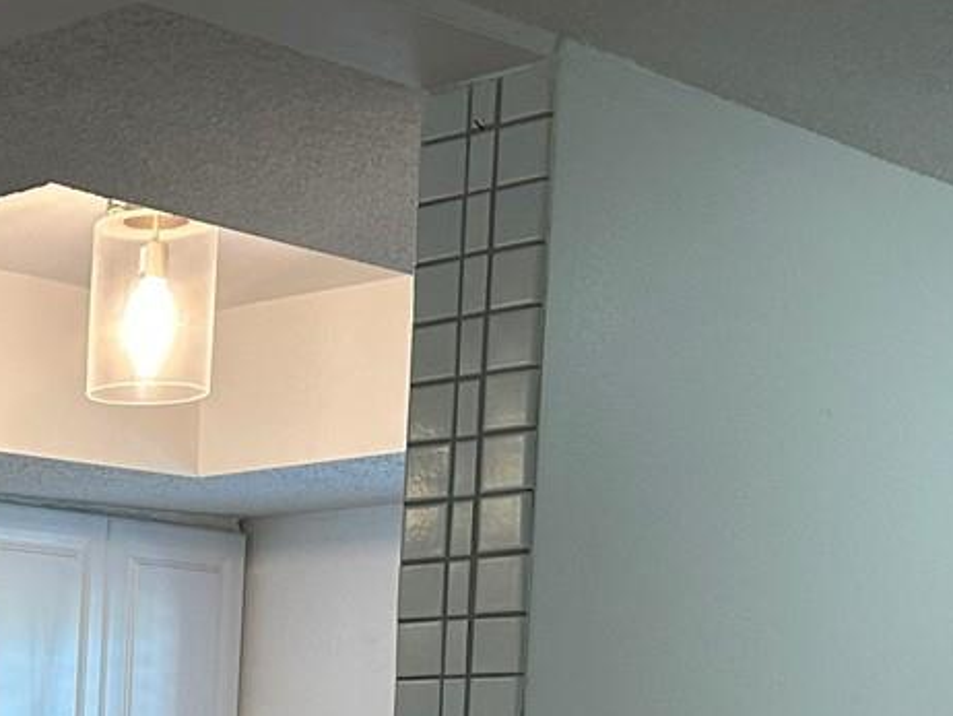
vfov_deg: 15.2
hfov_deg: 19.2
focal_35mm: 90
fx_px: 2479
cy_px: 1085
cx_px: -454
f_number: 1.5
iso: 100
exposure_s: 1/120
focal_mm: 5.7
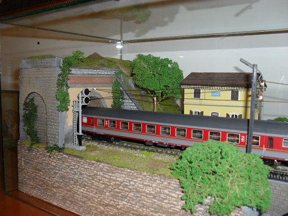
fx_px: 291
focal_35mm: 35
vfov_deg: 40.7
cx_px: 144
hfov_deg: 52.6
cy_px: 108
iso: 200
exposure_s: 1/45
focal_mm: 6.3
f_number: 3.2
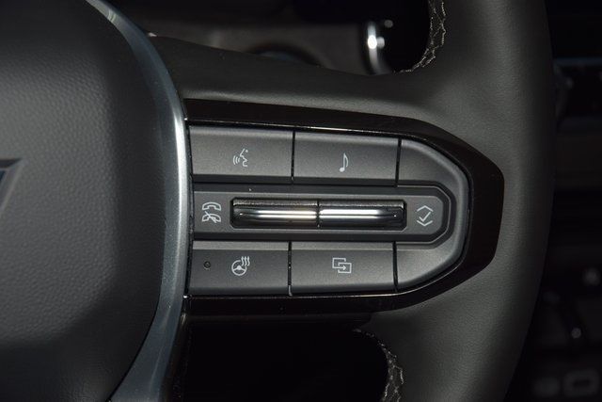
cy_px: 201
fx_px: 1756
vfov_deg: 13.0
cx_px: 301
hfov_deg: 19.5
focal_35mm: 105
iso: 100
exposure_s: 1/125
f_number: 8
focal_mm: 70
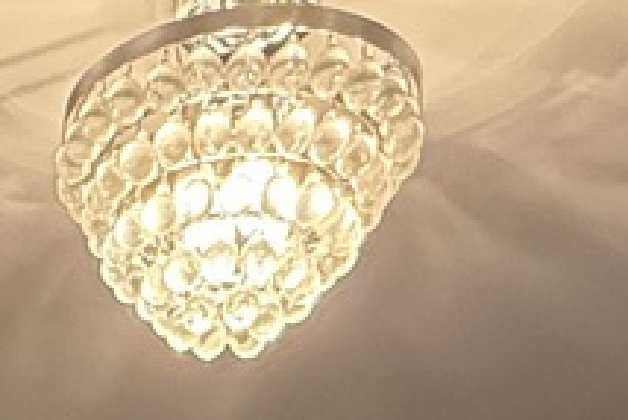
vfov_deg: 9.5
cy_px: 1395
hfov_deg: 19.1
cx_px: -211
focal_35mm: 98
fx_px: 1711
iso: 500
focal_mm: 2.22
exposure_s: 1/60
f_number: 2.2
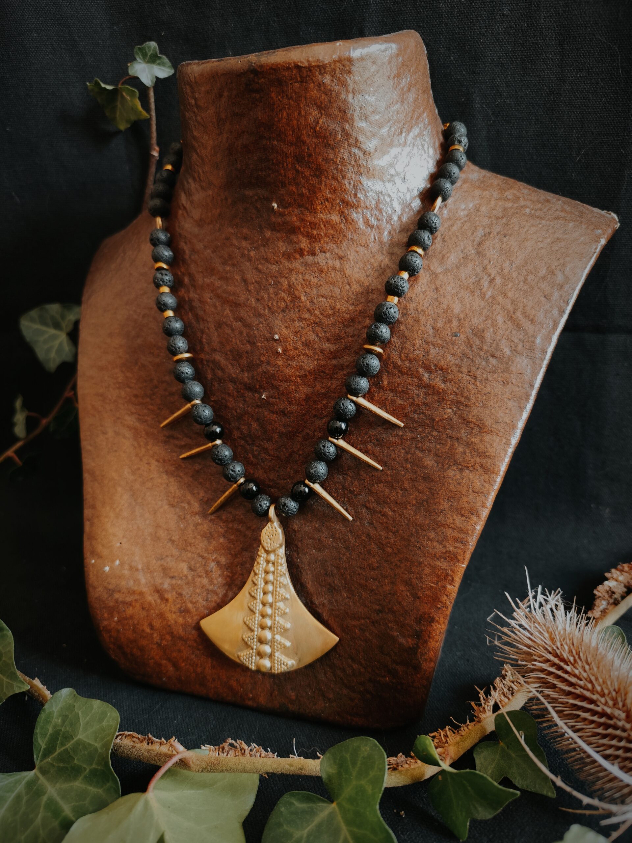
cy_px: 422
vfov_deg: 73.9
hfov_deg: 58.9
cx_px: 316
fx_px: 560
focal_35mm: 23
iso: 320
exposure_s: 1/50
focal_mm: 6.19
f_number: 1.65
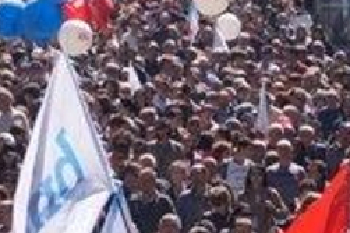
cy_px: 294
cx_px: -10
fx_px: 13028
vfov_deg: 1.0
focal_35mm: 1341
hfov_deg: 1.5
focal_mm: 140
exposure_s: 1/500
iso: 200
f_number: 6.3
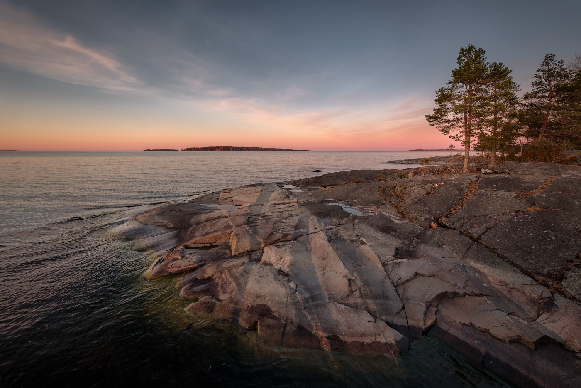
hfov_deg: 112.6
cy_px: 194
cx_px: 290
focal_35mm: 12
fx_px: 194
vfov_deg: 90.0
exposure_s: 1/15
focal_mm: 8
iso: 400
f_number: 11
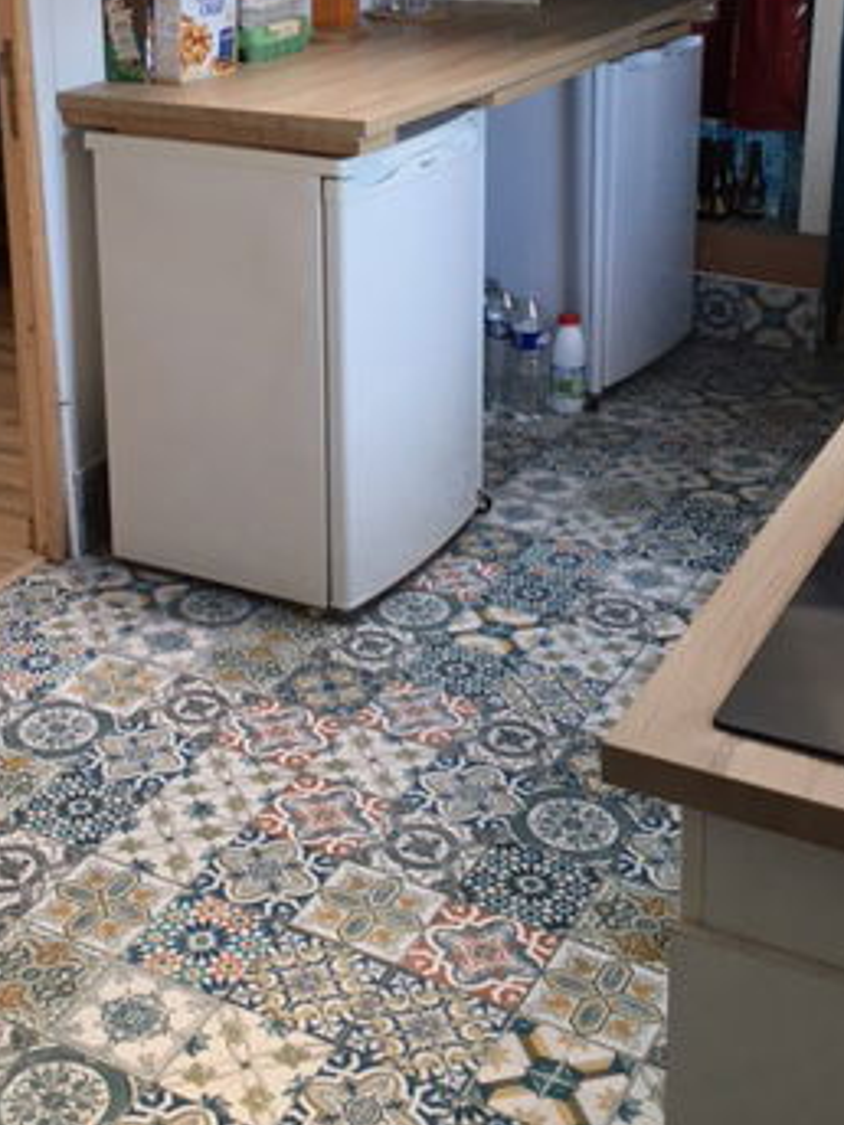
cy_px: 209
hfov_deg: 26.8
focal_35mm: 54
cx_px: 242
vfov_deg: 34.4
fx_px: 1755
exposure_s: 1/33
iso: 25
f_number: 2.2
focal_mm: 4.15
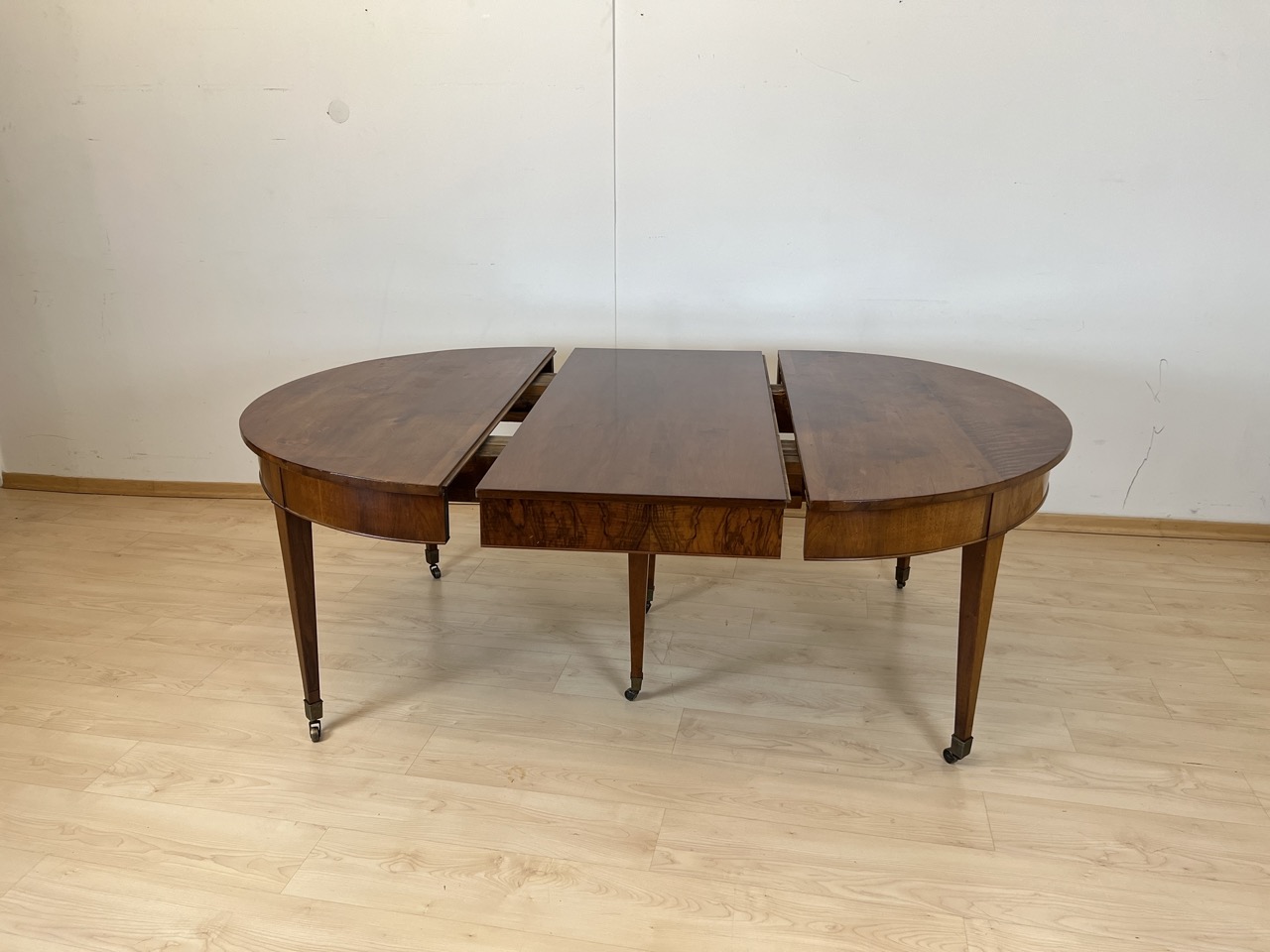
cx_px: 635
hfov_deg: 67.3
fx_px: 954
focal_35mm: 26
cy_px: 476
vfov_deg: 53.1
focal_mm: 5.7
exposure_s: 1/121
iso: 125
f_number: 1.5
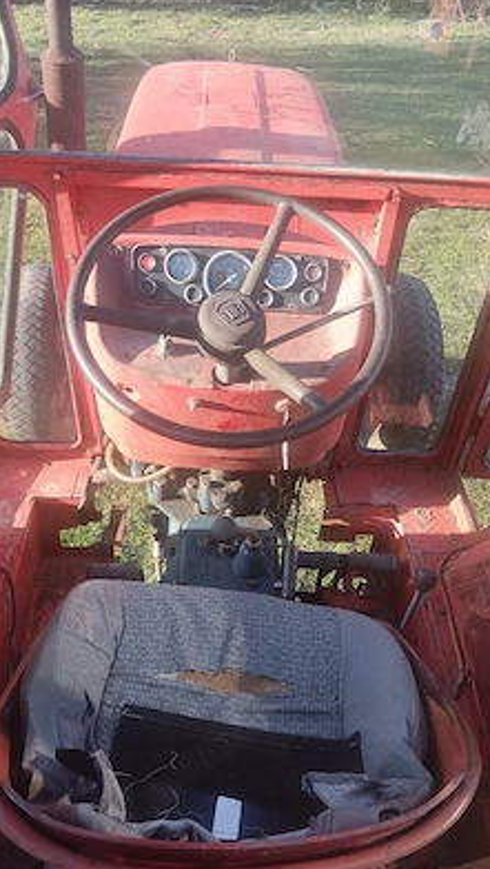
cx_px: 259
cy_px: 432
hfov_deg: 39.0
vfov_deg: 64.3
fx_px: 692
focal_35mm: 30
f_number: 1.9
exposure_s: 1/101
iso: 132
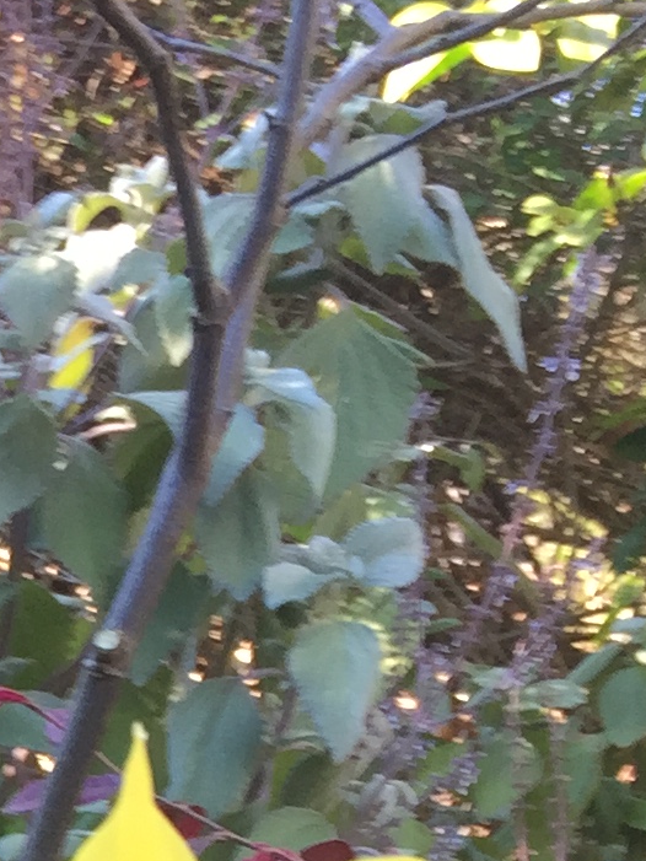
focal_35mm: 135
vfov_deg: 13.3
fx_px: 3358
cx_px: -786
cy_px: 1498
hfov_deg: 9.9
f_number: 2.2
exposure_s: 1/50
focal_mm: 4.15
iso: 32
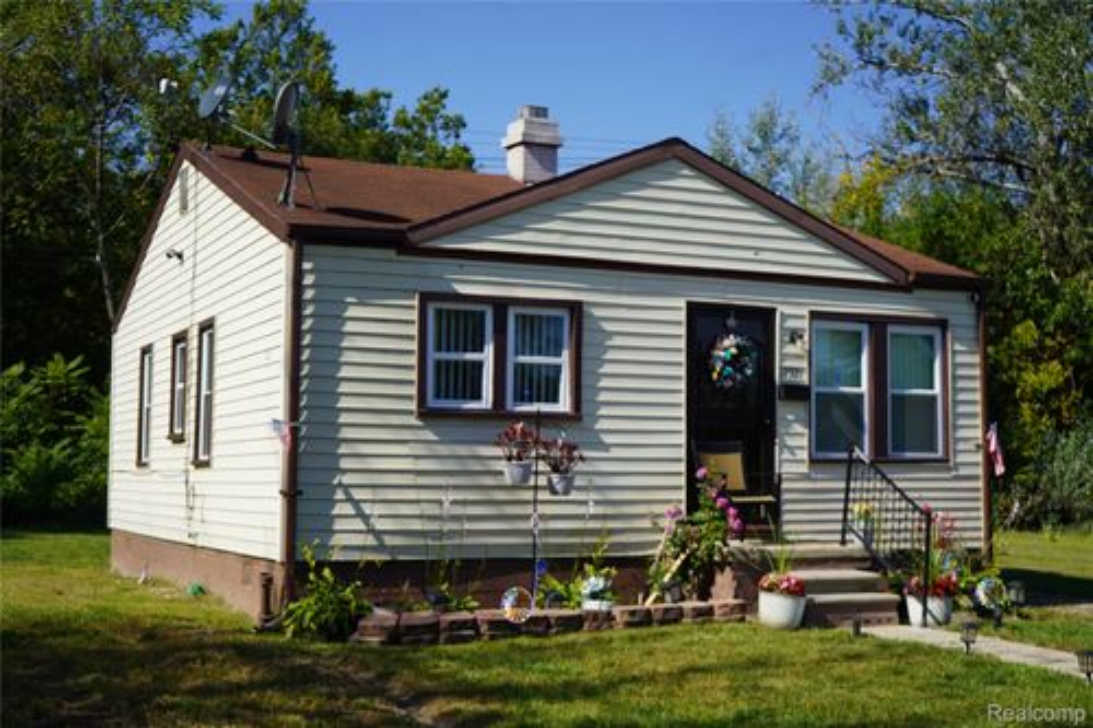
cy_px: 364
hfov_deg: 42.8
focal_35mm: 46
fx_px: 1396
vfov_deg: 29.2
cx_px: 546
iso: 100
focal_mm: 46
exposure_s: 1/640
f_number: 5
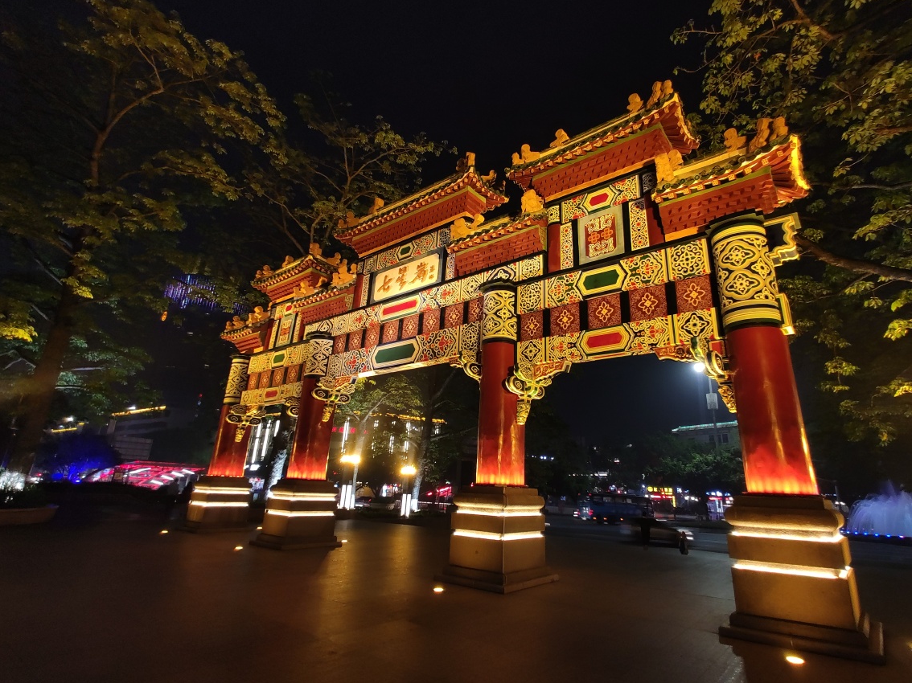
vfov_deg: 71.6
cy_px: 335
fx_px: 474
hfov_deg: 87.7
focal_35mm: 18
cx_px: 482
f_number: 2.2
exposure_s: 1/8
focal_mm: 2.25
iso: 200
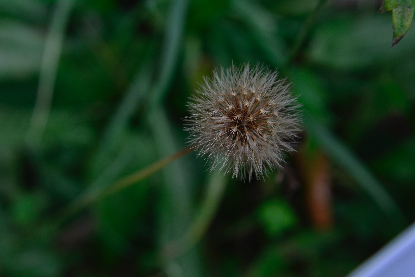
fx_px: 865
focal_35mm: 75
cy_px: 138
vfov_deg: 18.2
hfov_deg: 27.0
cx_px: 208
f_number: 5.6
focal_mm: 50
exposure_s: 1/50
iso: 400
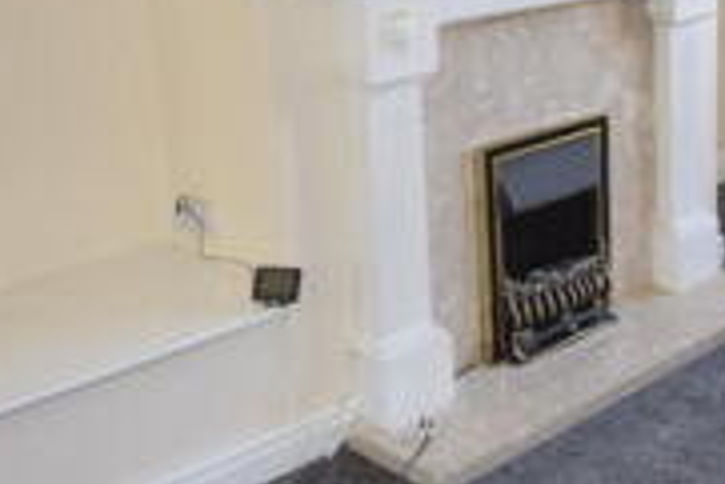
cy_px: 50
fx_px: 1205
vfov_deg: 22.2
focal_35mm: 60
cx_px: 683
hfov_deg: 31.5
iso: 640
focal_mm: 11
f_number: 5.6
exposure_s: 1/125
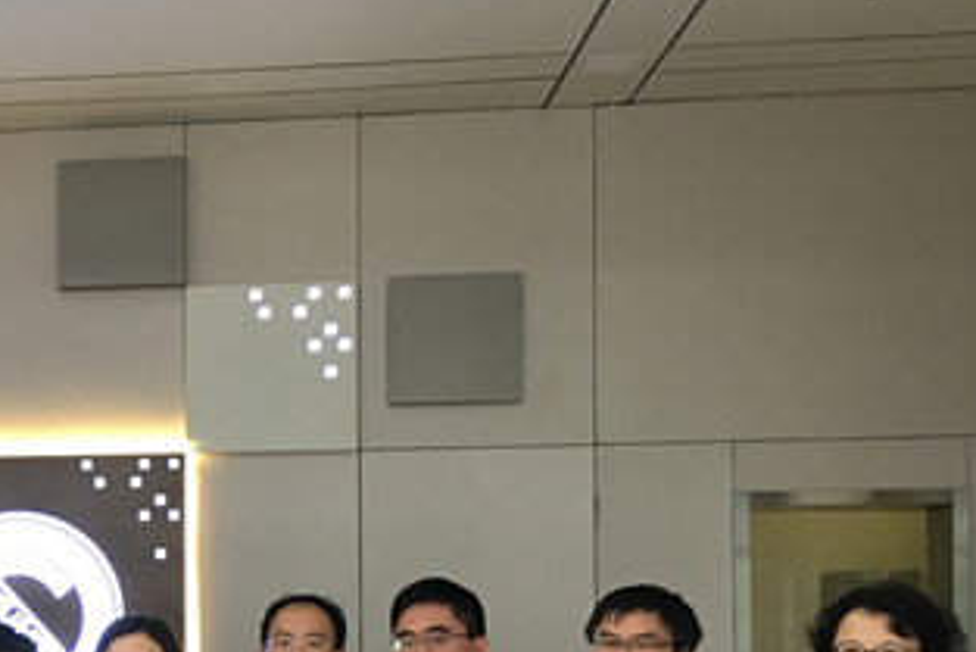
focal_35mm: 77
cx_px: -134
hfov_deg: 24.3
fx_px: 2088
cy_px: 671
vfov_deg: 17.3
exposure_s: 1/33
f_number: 2.2
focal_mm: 4.15
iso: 80
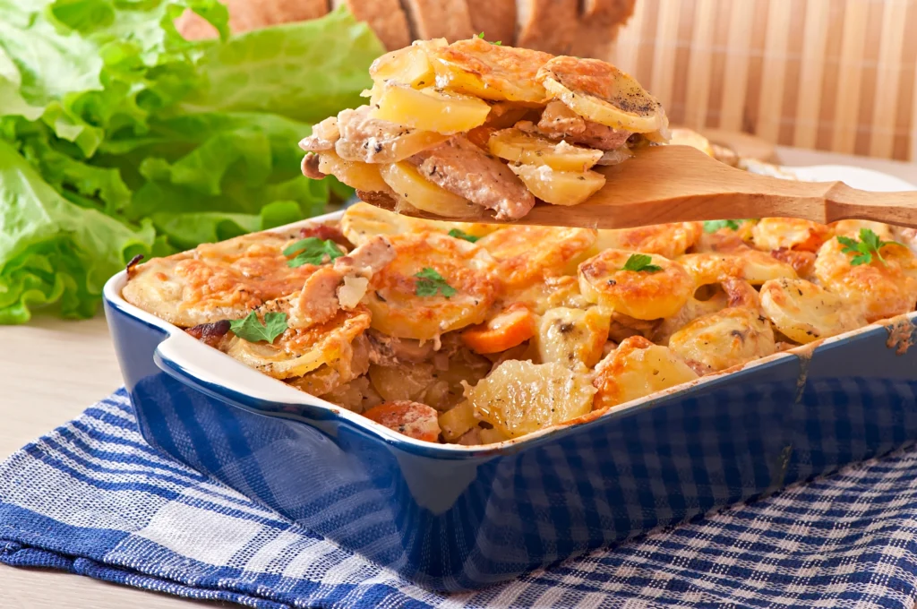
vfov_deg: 8.7
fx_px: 4007
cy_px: 304
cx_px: 458
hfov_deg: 13.1
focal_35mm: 158
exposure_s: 1/200
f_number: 10
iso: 100
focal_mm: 105
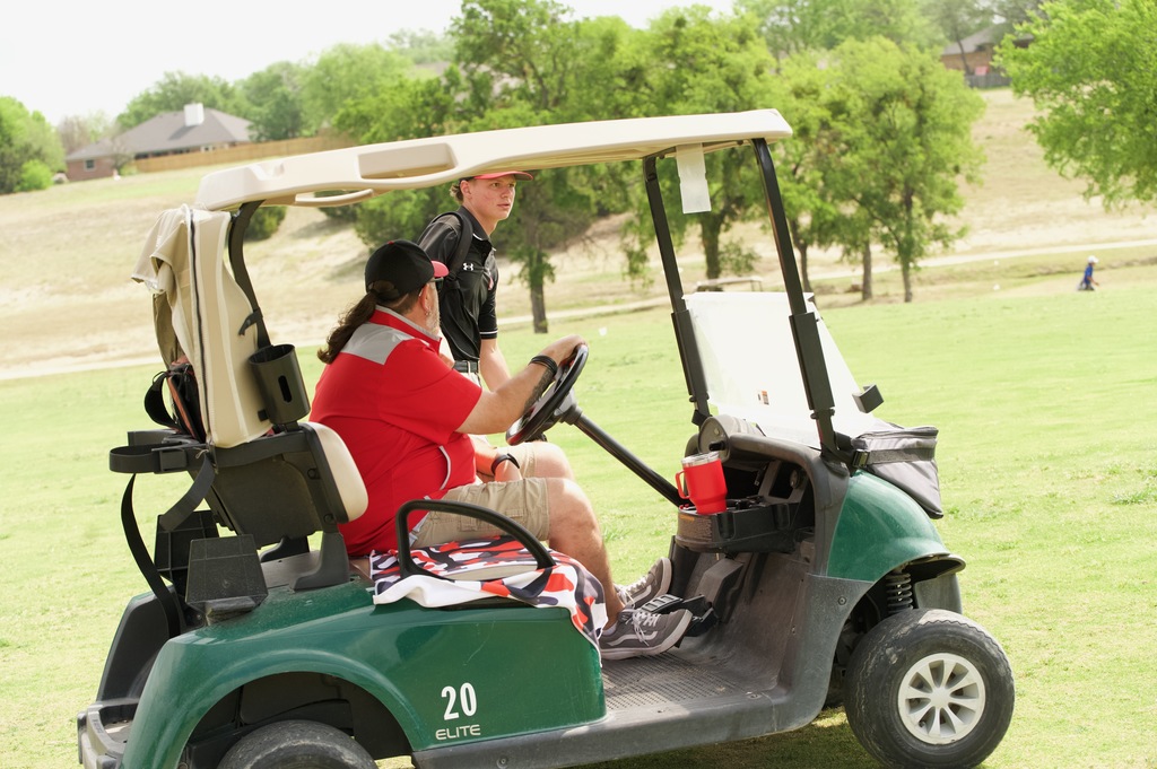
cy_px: 384
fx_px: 2248
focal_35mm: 70
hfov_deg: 28.9
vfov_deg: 19.4
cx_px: 578
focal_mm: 70
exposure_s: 1/2000
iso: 800
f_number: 5
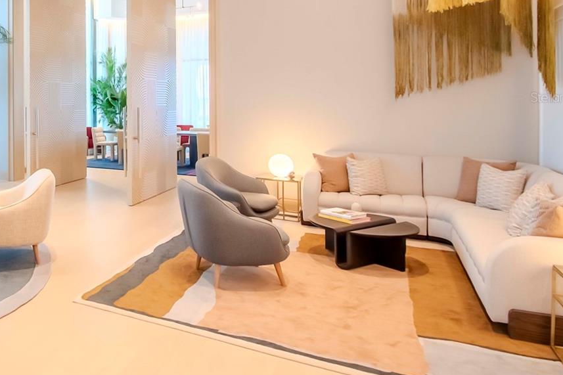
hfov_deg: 57.0
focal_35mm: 28
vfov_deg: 44.9
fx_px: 438
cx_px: 64
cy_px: 97
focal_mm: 10
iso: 640
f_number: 7.1
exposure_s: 1/200
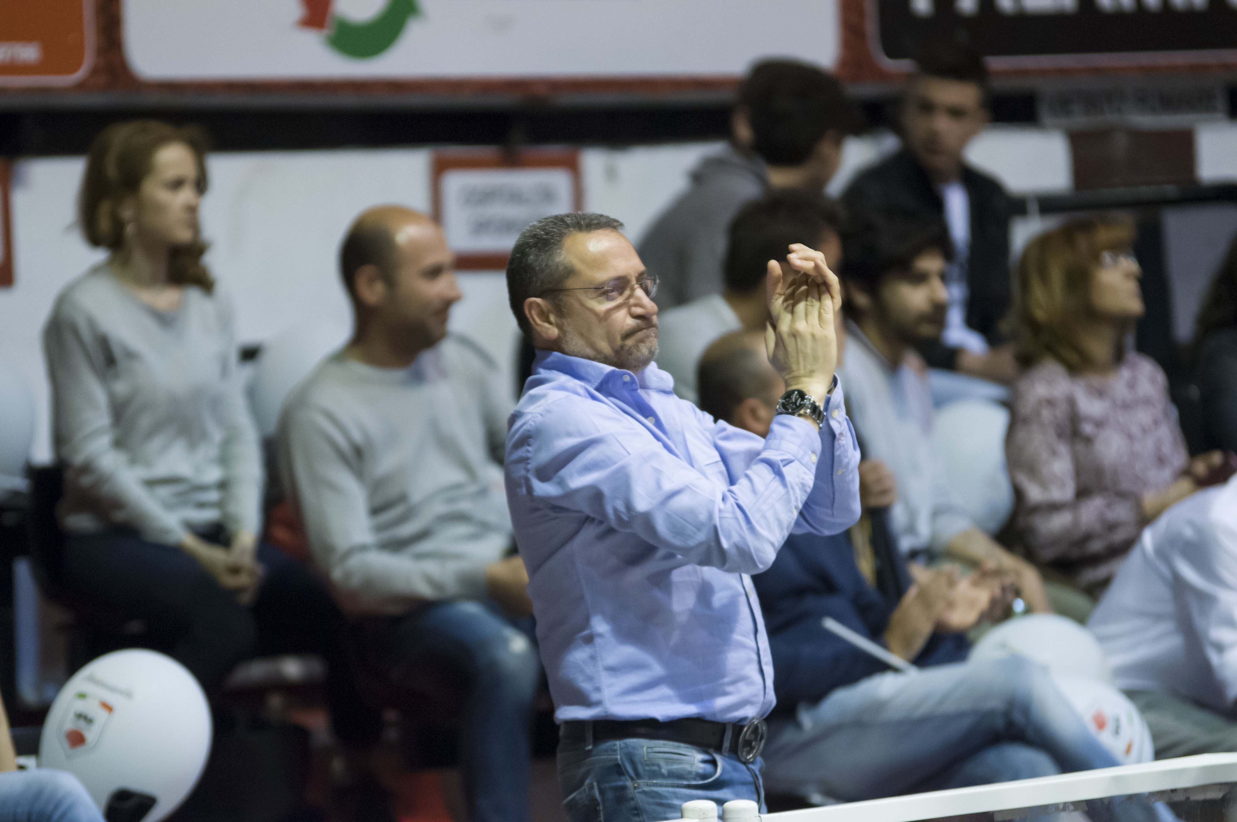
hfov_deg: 7.9
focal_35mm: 262
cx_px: 618
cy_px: 411
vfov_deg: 5.2
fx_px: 9009
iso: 1600
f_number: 2.8
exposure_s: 1/400
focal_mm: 175
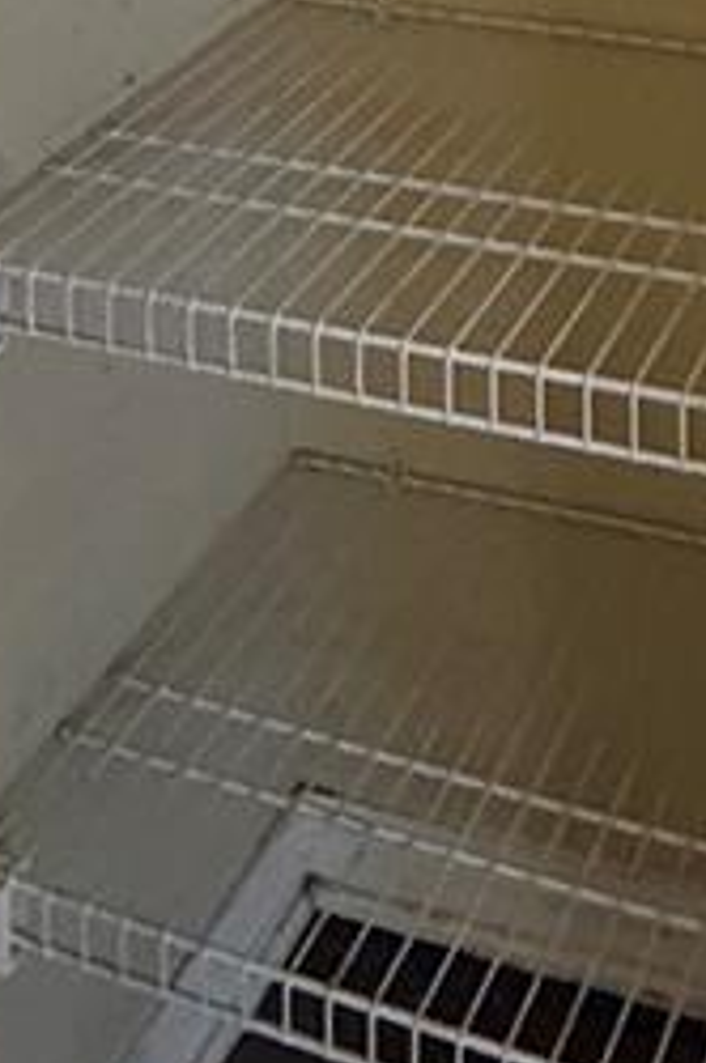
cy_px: -680
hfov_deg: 18.9
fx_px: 2065
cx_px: 693
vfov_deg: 21.9
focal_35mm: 70
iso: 800
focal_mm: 2.22
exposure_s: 1/60
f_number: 2.2
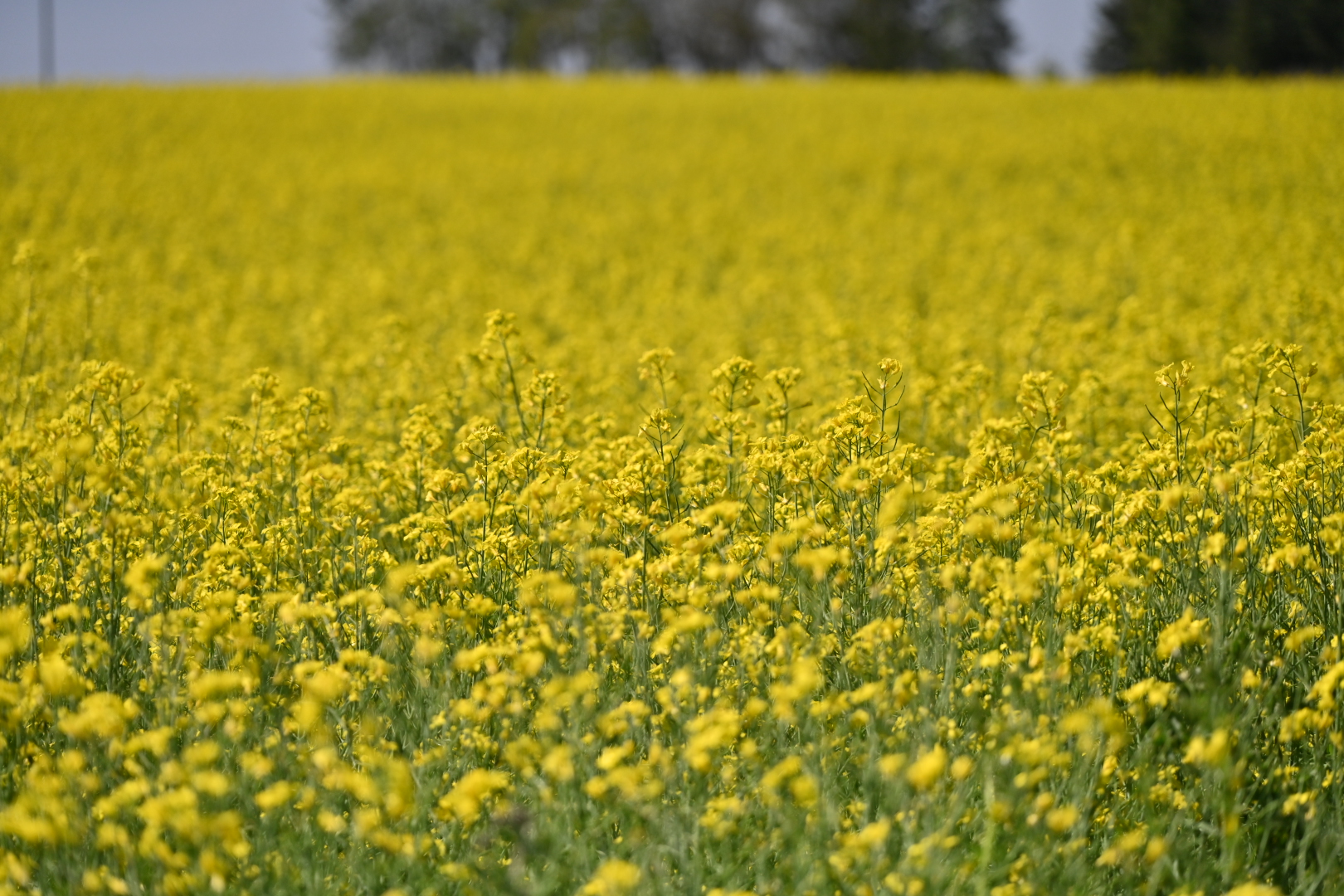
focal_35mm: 120
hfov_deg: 17.1
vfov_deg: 11.4
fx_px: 4480
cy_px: 448
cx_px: 672
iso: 250
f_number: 4
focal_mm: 120
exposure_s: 1/8000
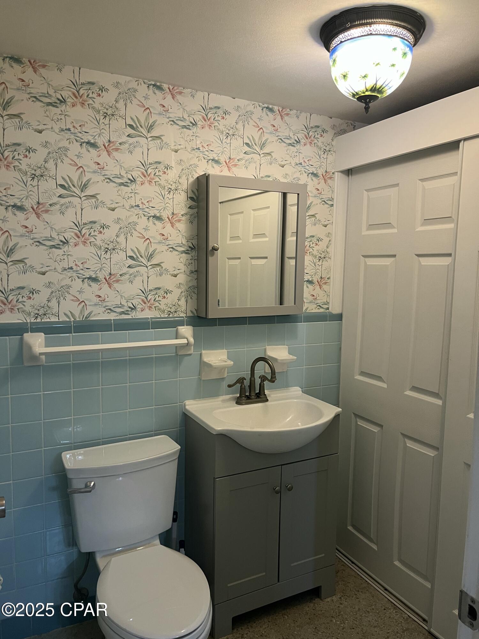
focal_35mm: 26
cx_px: 240
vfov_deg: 67.3
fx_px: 480
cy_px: 320
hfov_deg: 53.1
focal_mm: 5.1
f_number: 1.6
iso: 250
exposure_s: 1/60
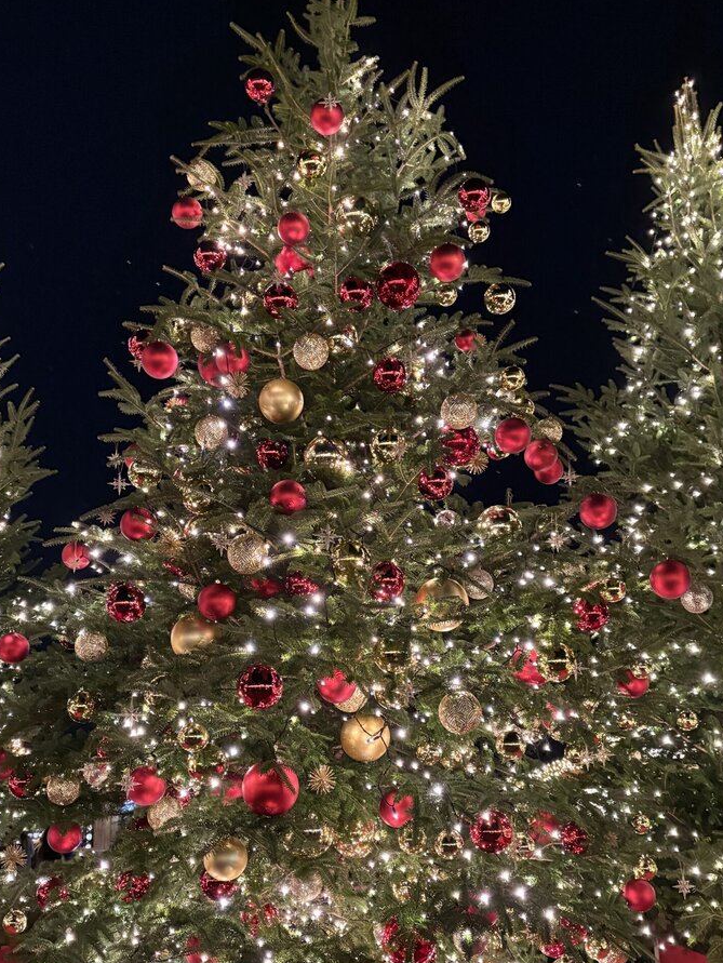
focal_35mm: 35
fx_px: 974
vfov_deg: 52.1
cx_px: 350
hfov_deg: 40.7
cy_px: 601
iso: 640
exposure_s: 1/25
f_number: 1.6
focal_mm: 5.96
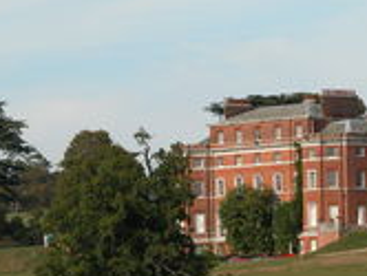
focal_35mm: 351
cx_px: 206
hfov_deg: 5.6
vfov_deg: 4.2
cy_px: 144
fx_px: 3727
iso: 100
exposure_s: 1/380
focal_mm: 37.7
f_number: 5.5
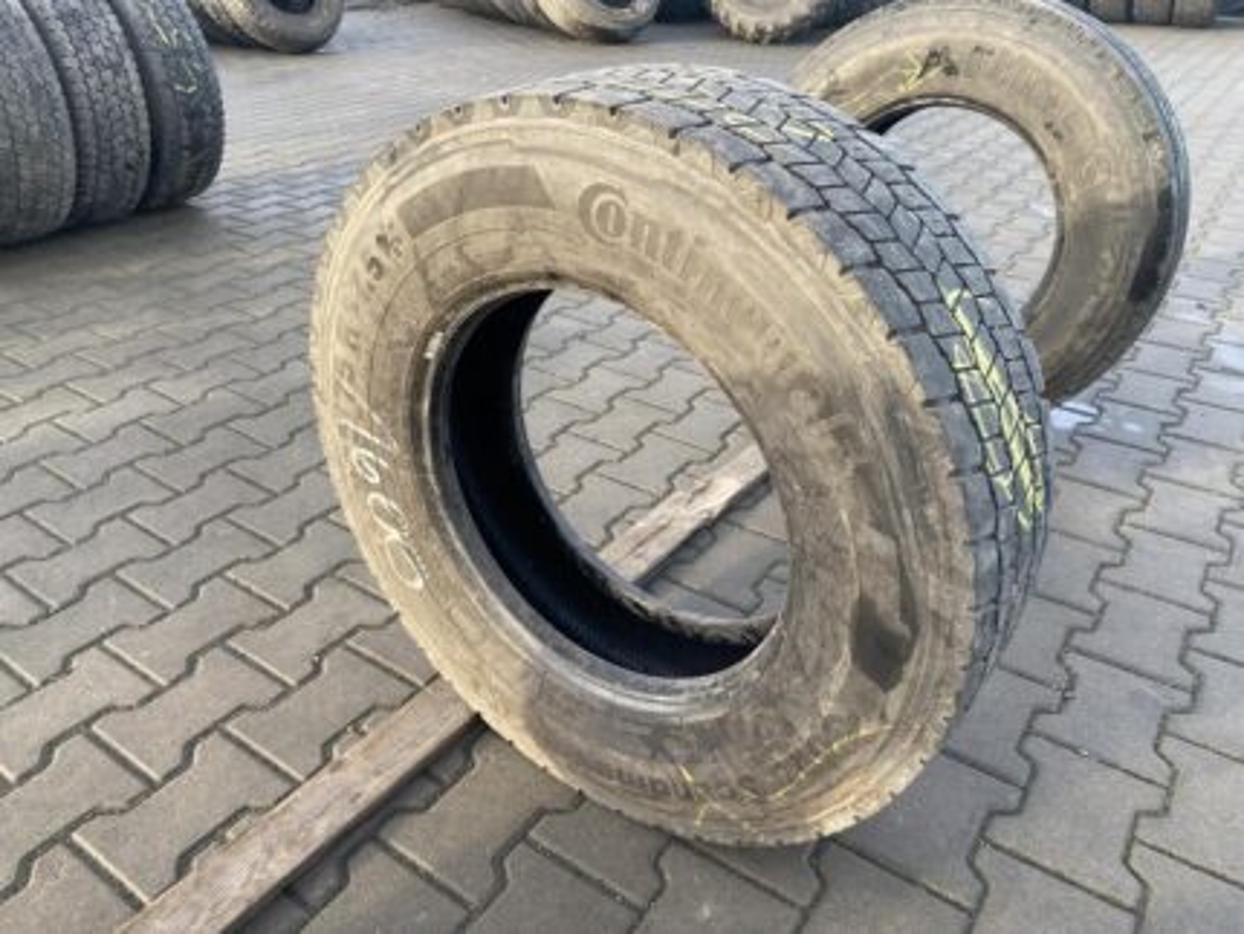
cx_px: 622
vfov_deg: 53.1
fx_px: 935
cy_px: 467
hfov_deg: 67.3
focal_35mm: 26
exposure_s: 1/122
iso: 40
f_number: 1.8
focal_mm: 4.25
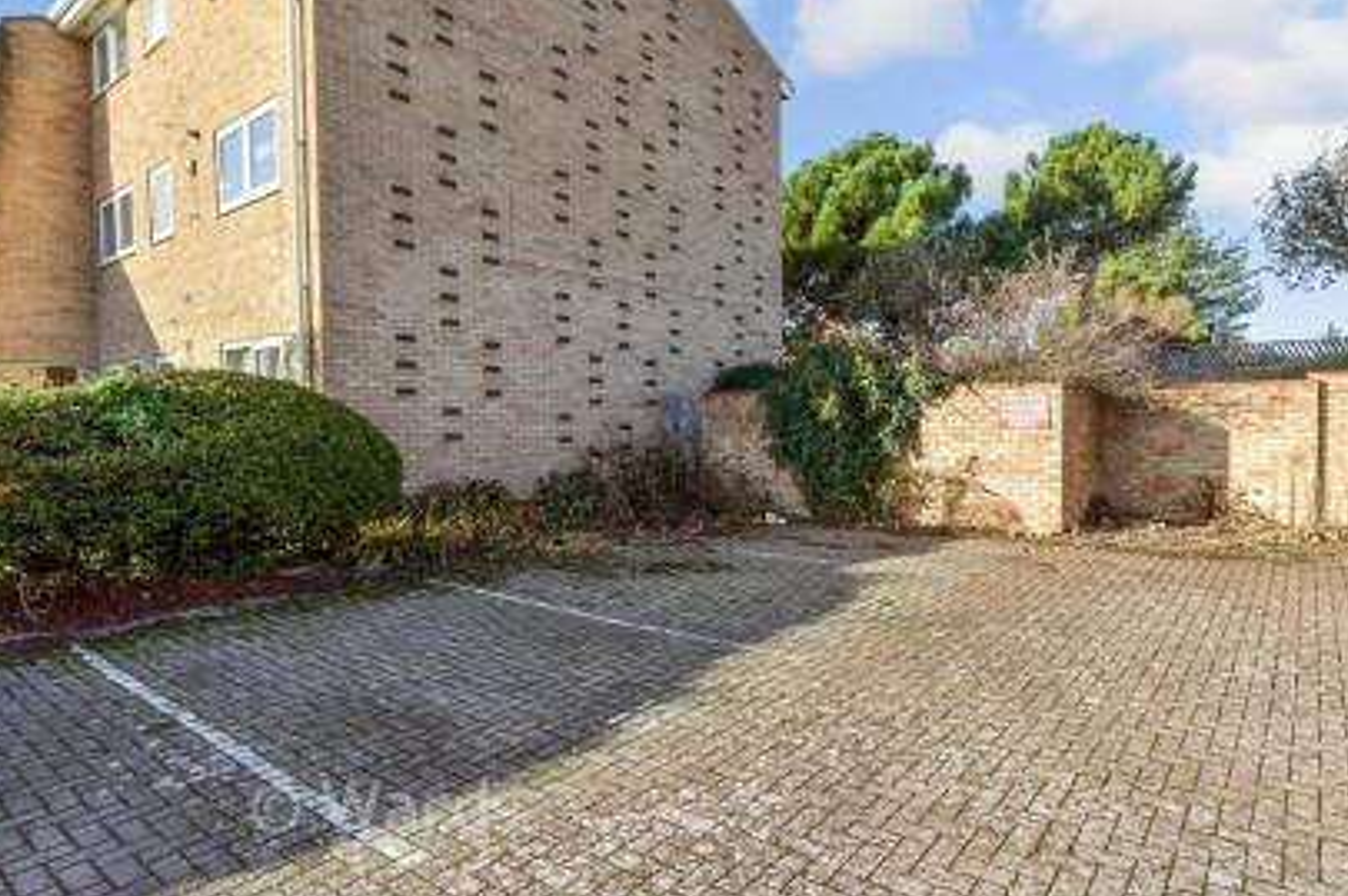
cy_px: 445
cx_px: 766
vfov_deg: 61.8
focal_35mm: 20
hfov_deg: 83.6
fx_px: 748
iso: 1000
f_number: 9
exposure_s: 1/640
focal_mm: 11.5
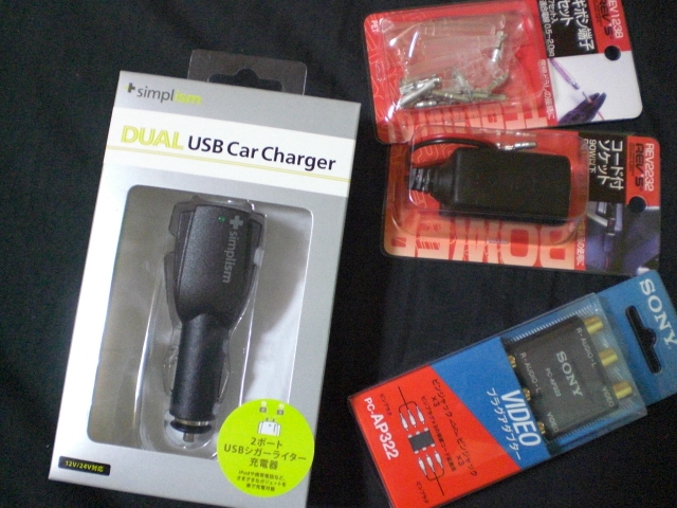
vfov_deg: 37.7
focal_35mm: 38
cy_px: 254
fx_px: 743
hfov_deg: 49.0
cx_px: 338
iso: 800
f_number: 3.1
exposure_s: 1/30
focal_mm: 6.3
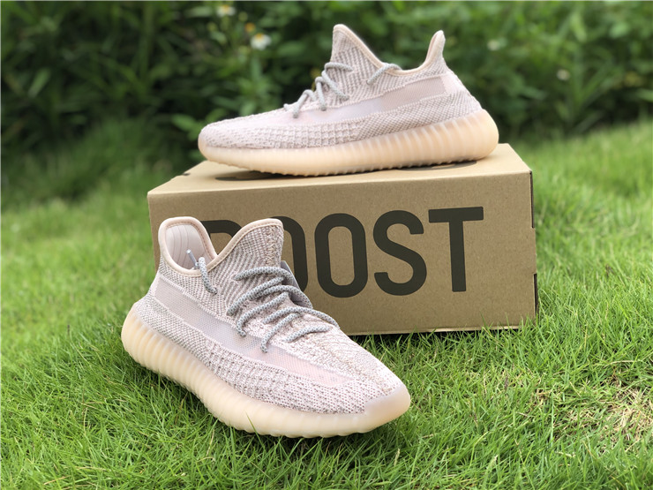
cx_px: 326
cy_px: 245
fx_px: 981
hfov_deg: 36.8
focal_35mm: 52
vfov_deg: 28.0
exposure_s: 1/571
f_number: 2.4
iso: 16
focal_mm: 6
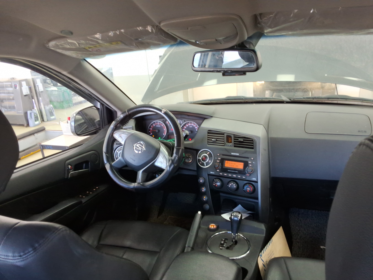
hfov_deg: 63.4
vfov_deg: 49.7
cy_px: 140
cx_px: 186
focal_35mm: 28
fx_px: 302
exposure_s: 1/40
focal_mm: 2.91
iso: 47
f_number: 1.9
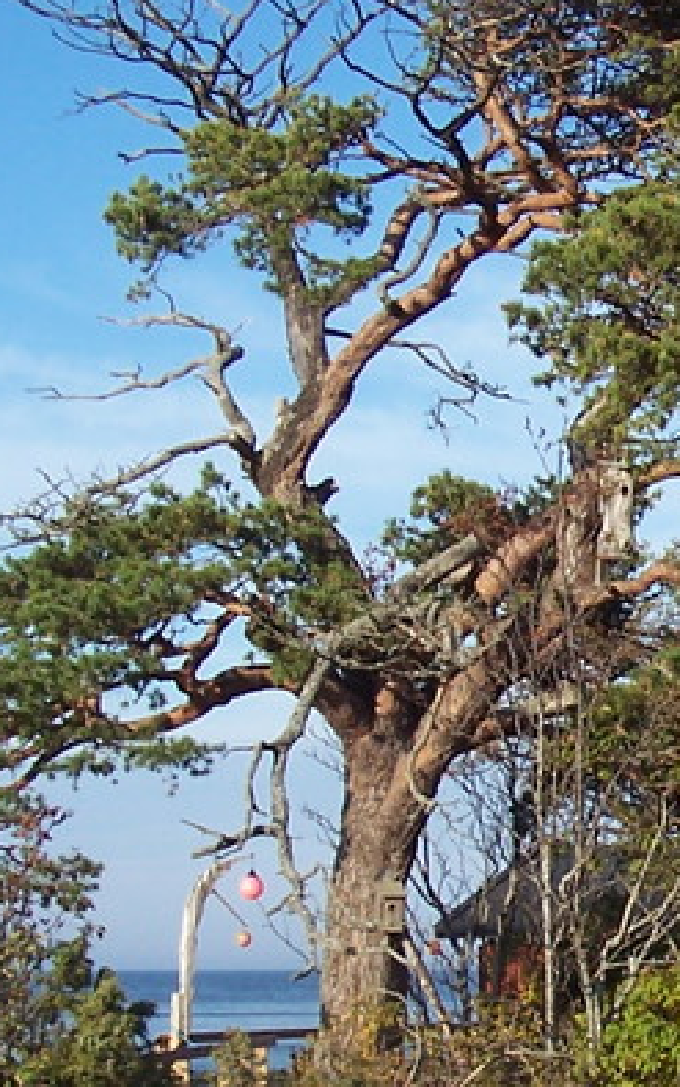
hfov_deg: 12.8
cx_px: 933
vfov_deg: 21.0
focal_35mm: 98
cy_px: 801
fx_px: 2905
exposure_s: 1/500
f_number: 4
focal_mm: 6.3
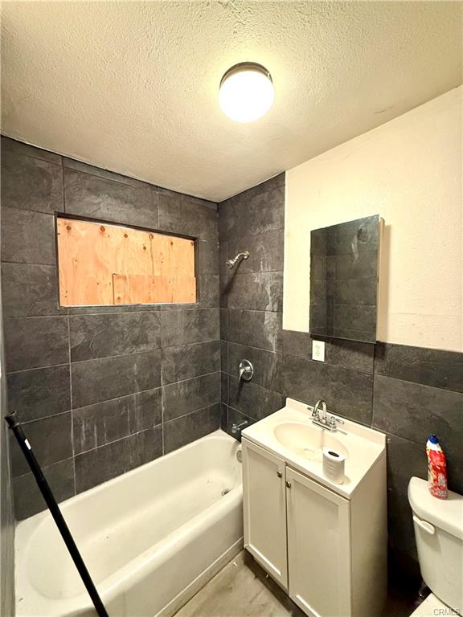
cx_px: 232
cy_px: 308
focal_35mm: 14
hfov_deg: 85.7
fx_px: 250
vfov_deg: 102.1
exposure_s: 1/60
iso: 640
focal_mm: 2.22
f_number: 2.2
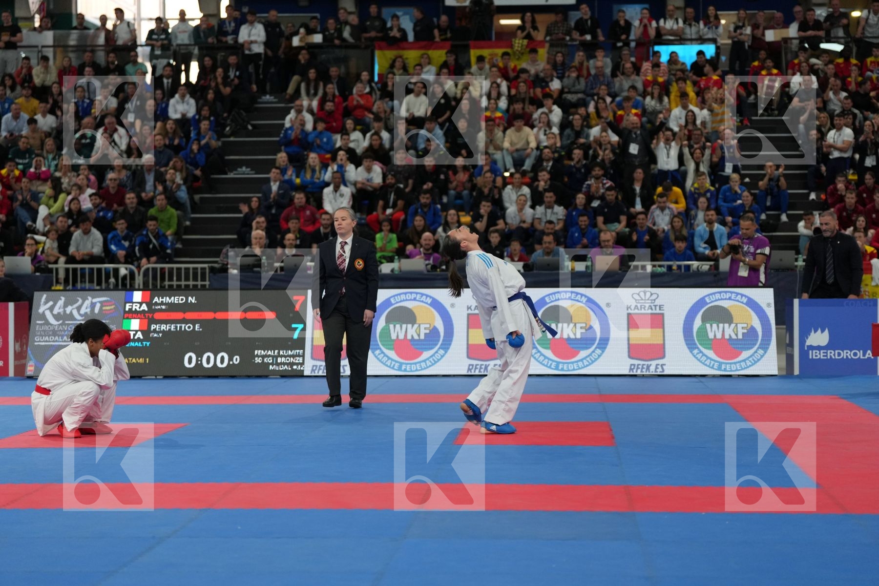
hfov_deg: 24.8
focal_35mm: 82
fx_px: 2002
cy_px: 293
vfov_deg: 16.7
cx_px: 440
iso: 1600
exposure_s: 1/1000
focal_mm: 82
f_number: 2.8
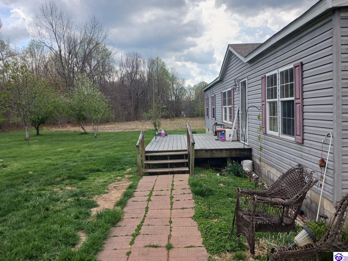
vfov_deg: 49.8
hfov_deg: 63.4
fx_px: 282
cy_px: 128
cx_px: 175
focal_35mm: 28
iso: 20
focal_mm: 4
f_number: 1.8
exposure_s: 1/202
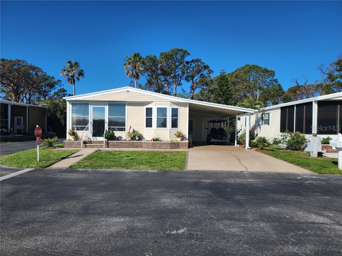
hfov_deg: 73.9
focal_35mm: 23
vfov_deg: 58.9
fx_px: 227
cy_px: 128
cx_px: 171
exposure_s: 1/1472
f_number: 1.8
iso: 12
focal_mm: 6.4
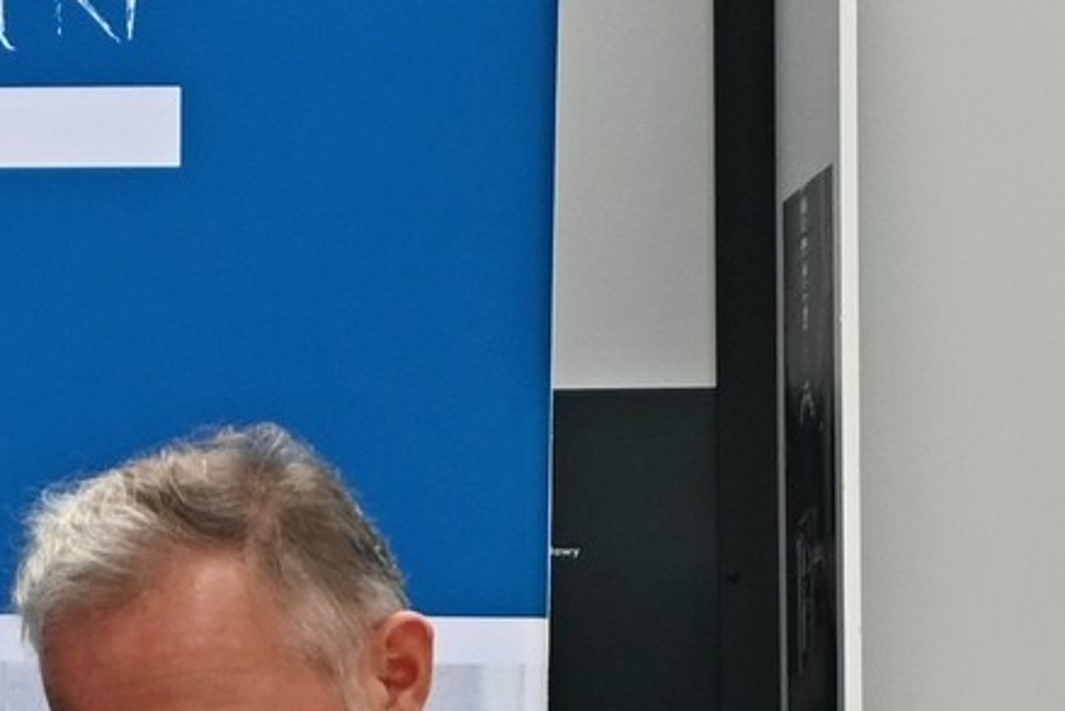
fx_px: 14500
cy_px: 1489
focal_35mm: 490
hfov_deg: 4.2
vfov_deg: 2.8
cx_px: -704
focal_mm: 70
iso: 560
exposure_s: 1/125
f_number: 4
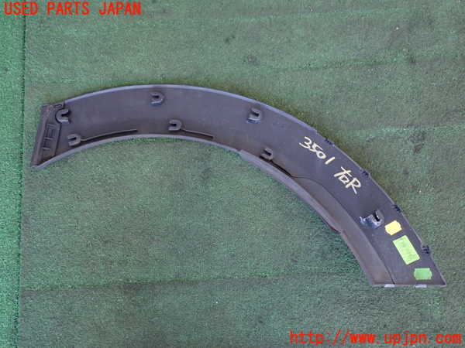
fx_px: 484
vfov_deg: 39.7
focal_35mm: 36
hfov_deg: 51.4
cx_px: 232
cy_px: 174
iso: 400
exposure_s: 1/40
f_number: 2.5
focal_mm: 6.37
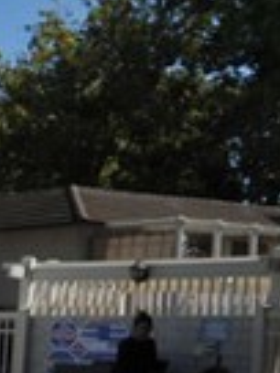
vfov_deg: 18.5
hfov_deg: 10.7
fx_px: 1089
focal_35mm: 101
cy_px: 432
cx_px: -527
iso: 500
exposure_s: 1/800
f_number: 14
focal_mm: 14
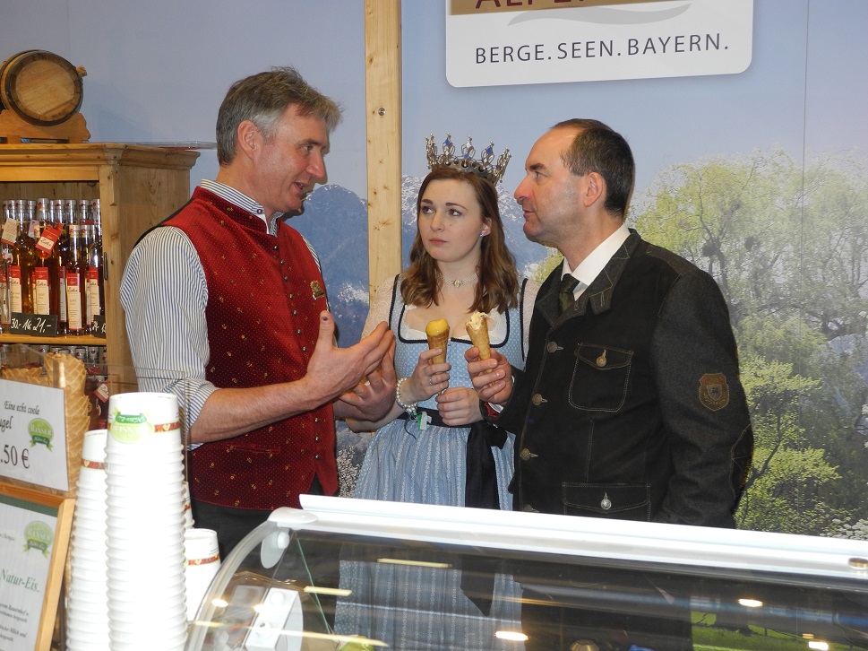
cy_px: 326
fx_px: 1253
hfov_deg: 38.2
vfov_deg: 29.1
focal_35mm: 50
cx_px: 434
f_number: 3.5
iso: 200
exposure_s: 1/80
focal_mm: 10.7
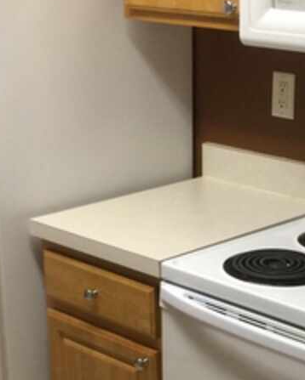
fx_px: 913
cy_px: 286
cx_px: 265
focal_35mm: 81
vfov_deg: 23.3
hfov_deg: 18.7
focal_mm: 4.15
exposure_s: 1/30
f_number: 2.2
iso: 100
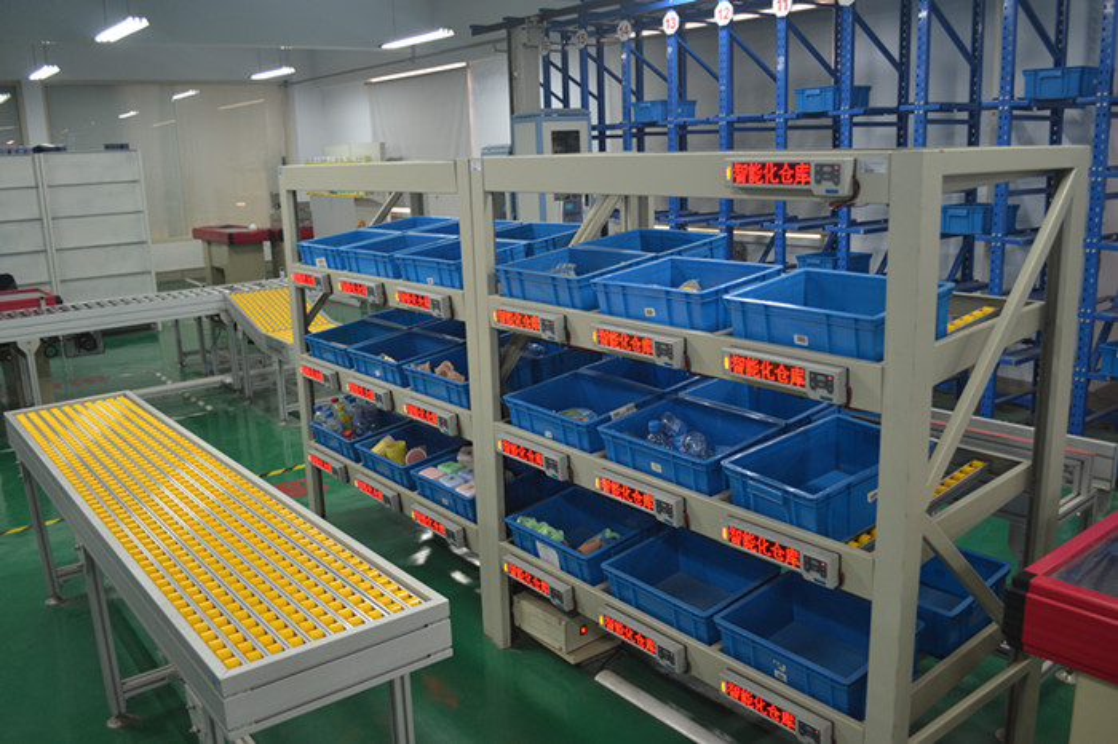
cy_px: 372
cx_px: 559
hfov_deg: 62.0
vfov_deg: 43.6
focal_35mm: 30
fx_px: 931
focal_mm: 20
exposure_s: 1/30
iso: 400
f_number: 3.8
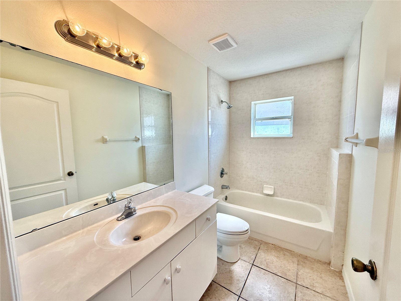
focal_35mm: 14
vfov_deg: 85.7
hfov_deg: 102.1
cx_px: 200
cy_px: 150
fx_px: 162
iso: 100
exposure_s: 1/120
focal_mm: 2.22
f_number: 2.2
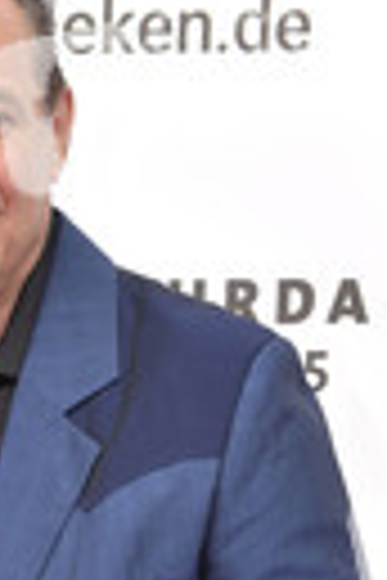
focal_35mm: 139
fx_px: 2241
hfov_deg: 9.6
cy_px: 764
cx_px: -189
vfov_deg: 14.1
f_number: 6.3
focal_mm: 45
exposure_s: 1/200
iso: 400
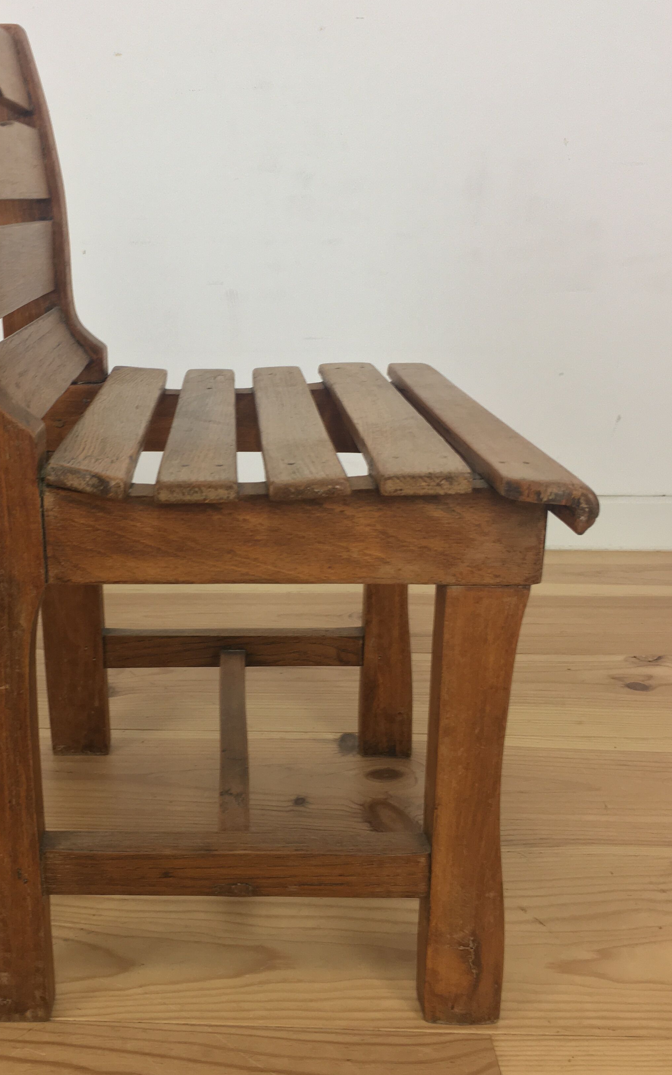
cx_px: 188
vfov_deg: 51.5
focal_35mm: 38
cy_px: 526
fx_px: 1113
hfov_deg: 33.1
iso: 40
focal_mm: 4.15
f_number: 2.2
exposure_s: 1/33
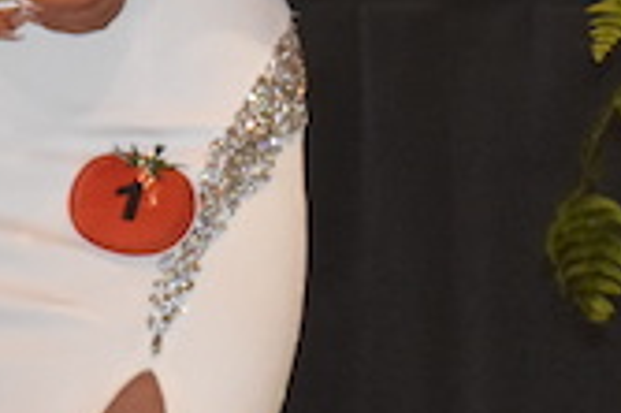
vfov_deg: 3.2
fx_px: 7445
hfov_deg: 4.7
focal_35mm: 432
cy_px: -404
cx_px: -833
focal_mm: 48
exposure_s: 1/100
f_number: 5.3
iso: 1600
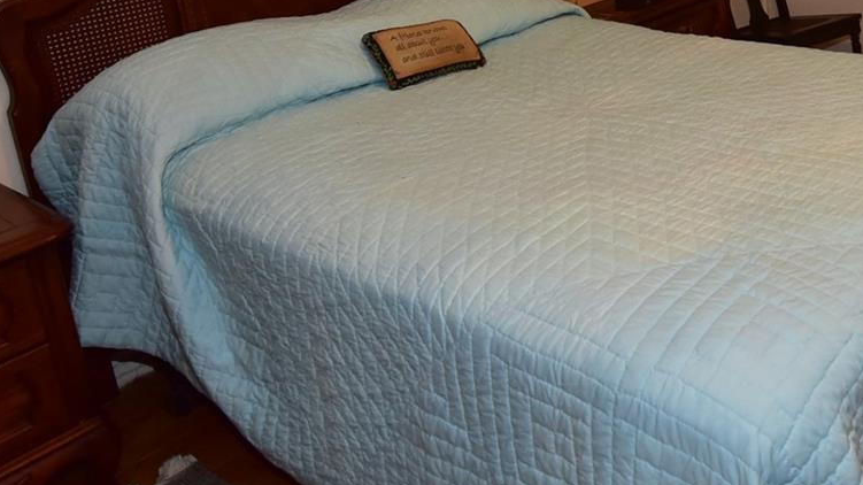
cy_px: 24
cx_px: 694
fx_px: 915
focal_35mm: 40
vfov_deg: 28.2
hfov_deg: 47.6
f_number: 8
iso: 1600
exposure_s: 1/60
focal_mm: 14
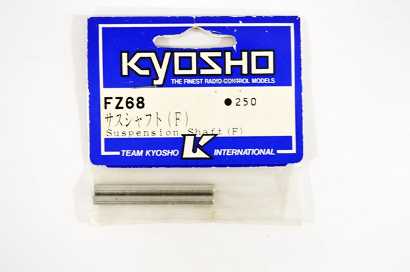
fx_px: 597
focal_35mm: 52
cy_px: 136
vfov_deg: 25.7
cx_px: 205
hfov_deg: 37.9
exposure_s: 1/15
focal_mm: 35
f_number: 5
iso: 400
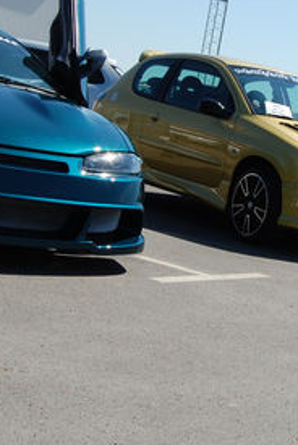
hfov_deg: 16.8
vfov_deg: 25.2
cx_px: 274
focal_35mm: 80
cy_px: 170
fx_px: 993
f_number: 10
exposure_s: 1/400
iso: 200
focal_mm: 23
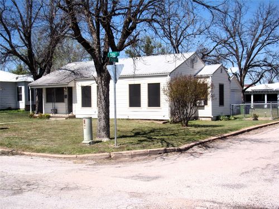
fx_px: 314
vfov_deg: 36.8
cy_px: 104
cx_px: 140
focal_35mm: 39
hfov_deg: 47.9
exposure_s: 1/1300
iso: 80
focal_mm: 7
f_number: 3.9
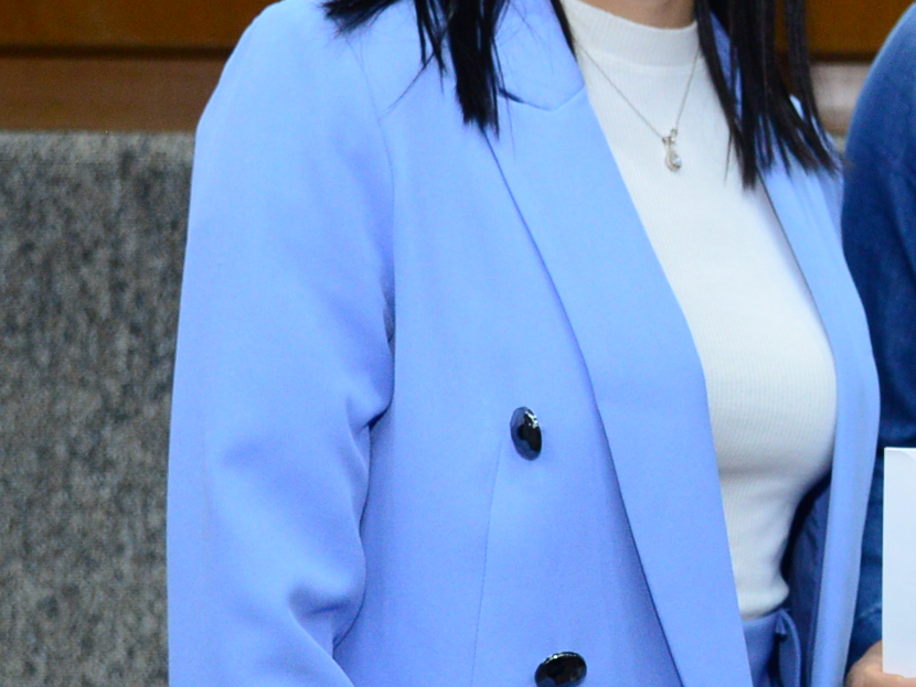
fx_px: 2859
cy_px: 400
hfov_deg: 17.2
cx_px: 1169
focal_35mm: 108
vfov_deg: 13.7
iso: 2000
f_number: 4.5
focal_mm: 31
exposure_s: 1/125
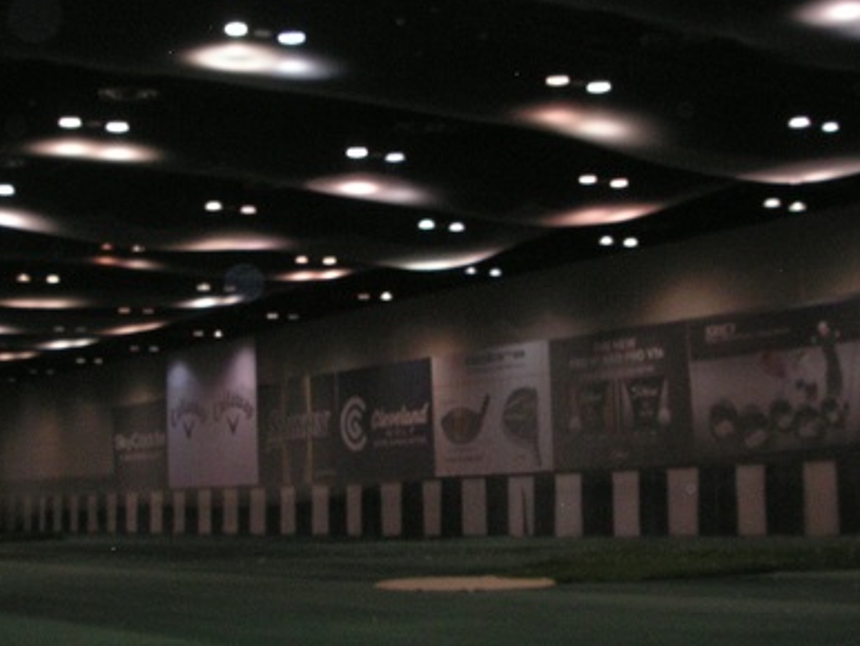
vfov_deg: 24.8
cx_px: 370
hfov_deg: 32.6
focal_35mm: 59
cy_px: 327
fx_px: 1467
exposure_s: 1/45
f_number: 3.3
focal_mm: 6.3
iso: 160
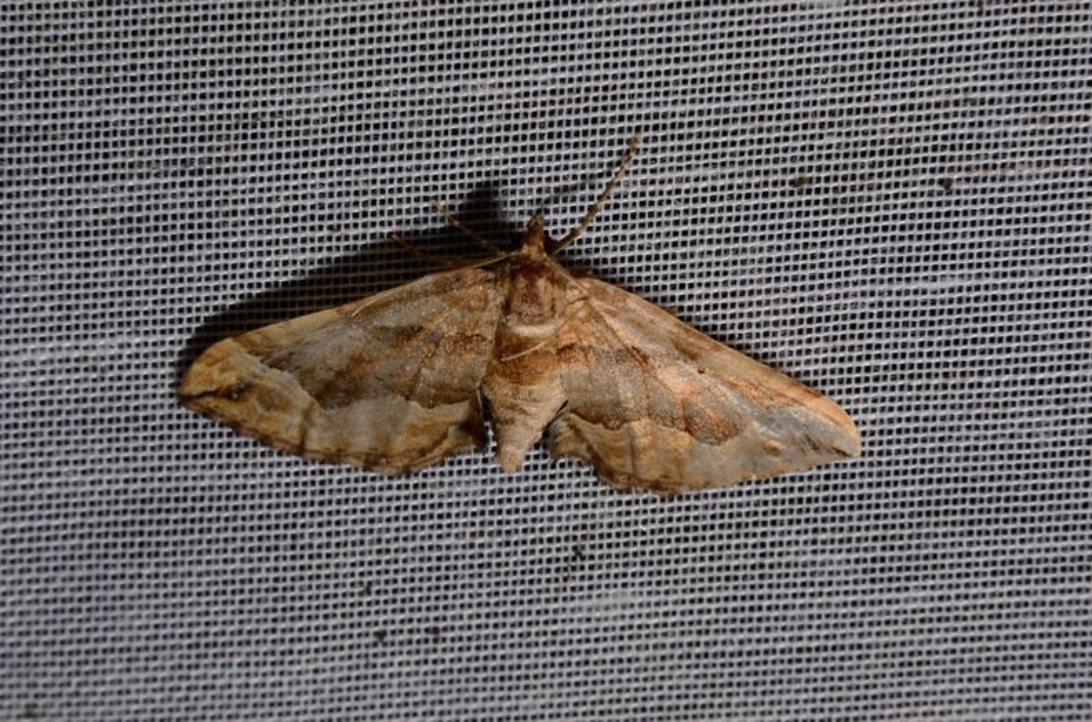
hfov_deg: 16.1
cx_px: 546
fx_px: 3858
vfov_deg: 10.7
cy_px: 361
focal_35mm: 128
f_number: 25
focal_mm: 85
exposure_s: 1/60
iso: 100
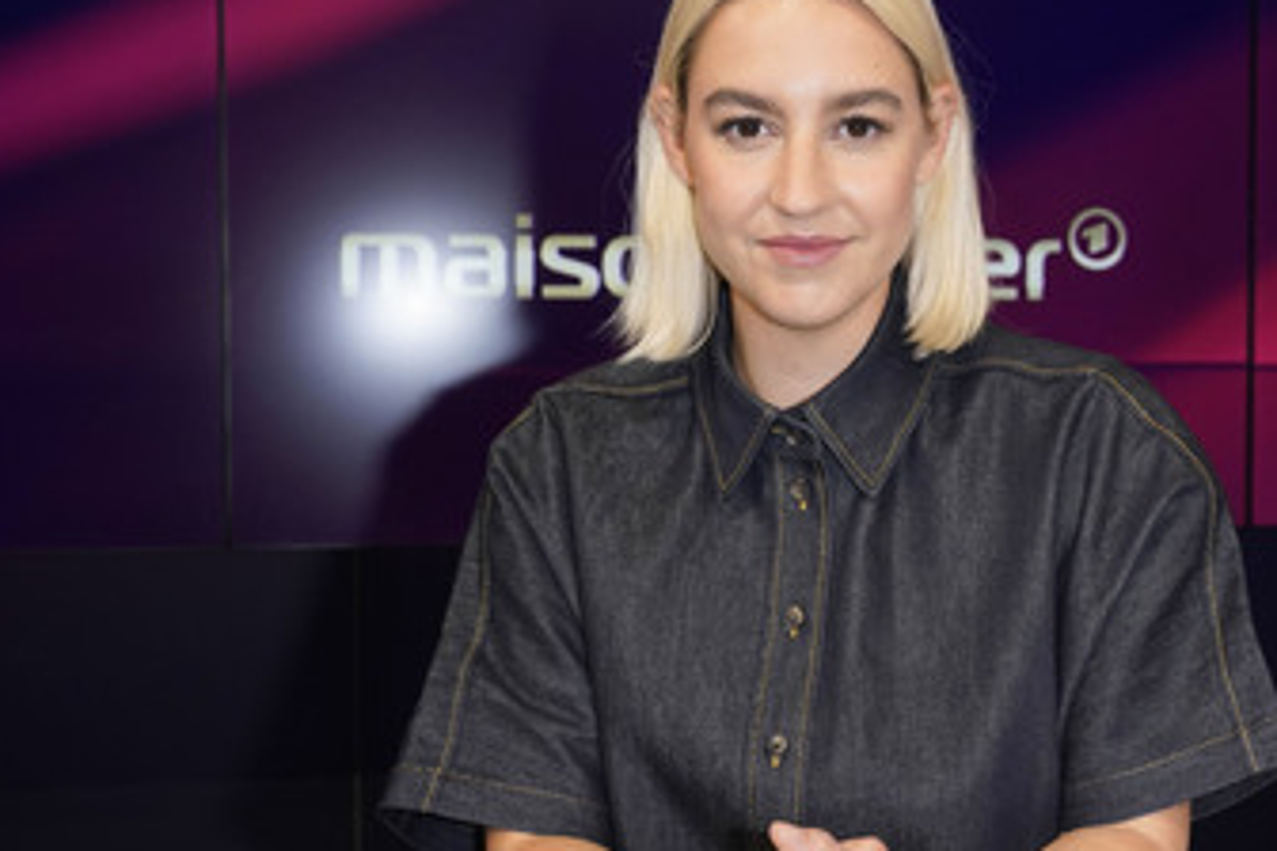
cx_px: 815
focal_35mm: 55
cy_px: 395
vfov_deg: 24.6
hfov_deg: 36.0
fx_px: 1951
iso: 2000
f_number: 6.3
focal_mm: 41
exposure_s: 1/160
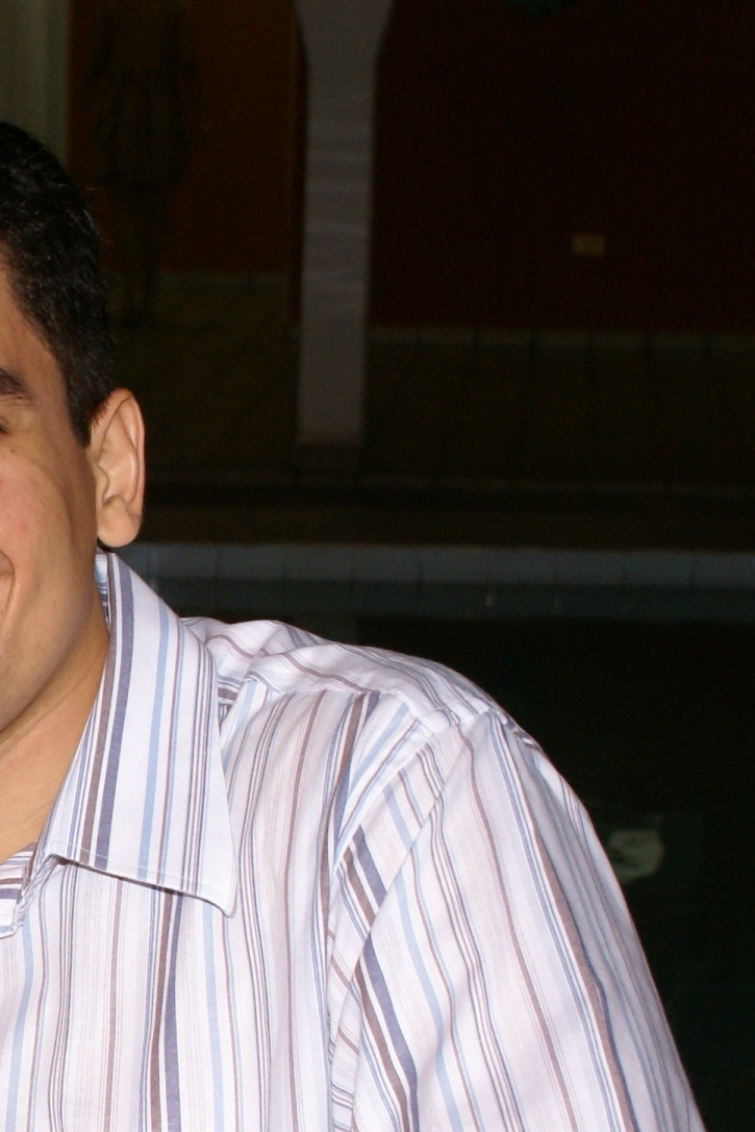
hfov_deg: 11.8
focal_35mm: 112
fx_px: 3522
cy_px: 799
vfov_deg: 18.2
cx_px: -321
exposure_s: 1/60
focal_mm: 28
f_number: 5.6
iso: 400
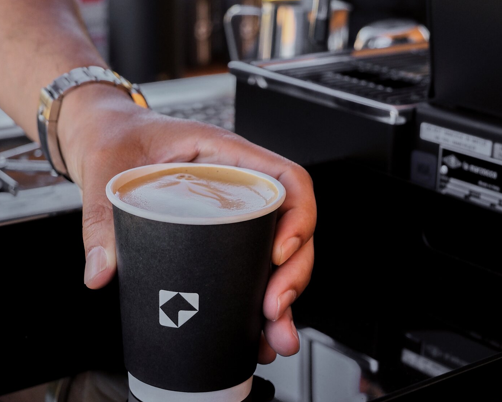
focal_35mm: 68
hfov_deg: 27.9
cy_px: 263
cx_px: 250
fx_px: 1010
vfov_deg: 22.4
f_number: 4.9
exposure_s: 1/200
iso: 800
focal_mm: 32.3
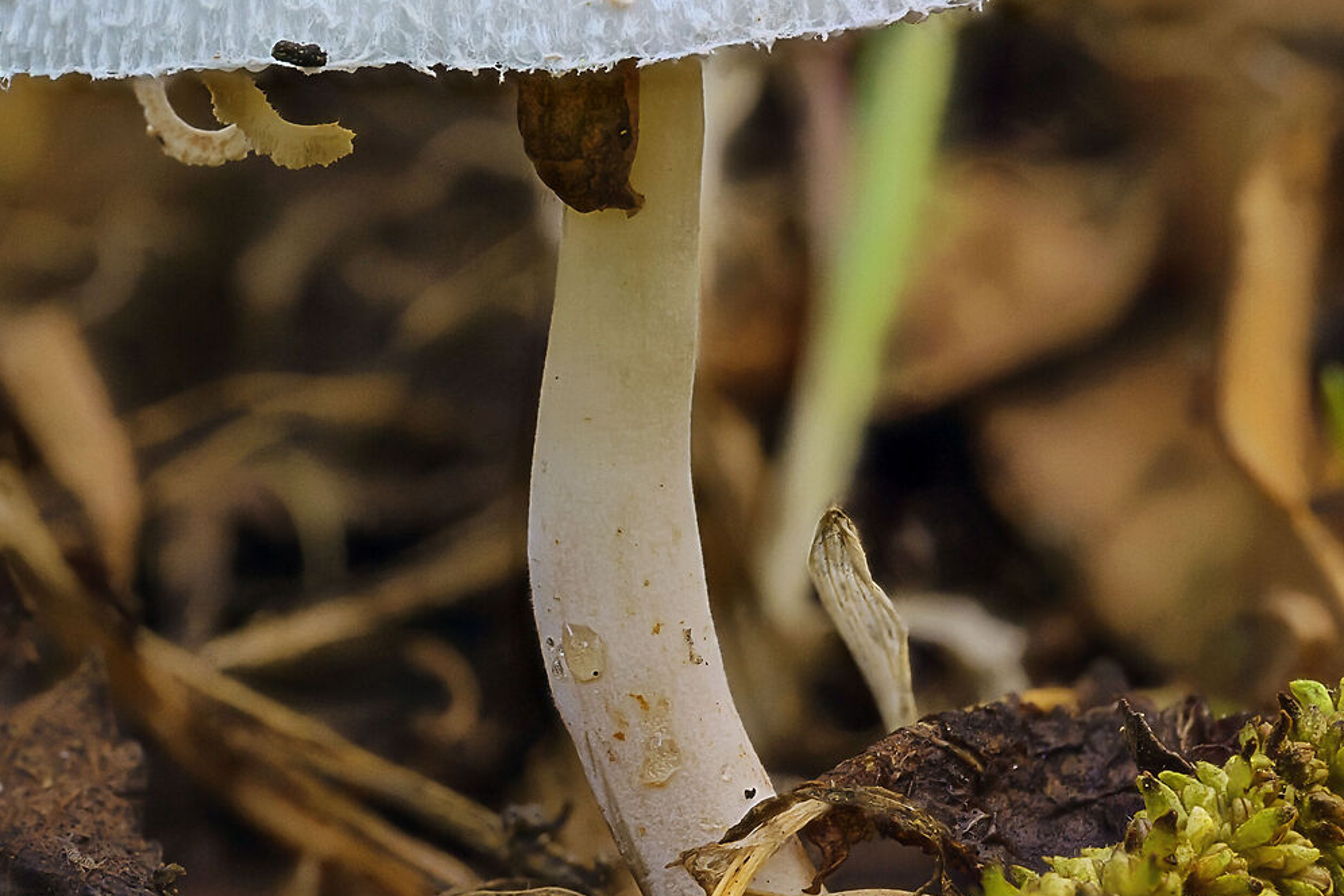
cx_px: 143
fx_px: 9445
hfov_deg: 8.1
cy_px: 138
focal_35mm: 253
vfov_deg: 5.4
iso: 200
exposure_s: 1/160
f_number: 5.6
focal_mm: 105
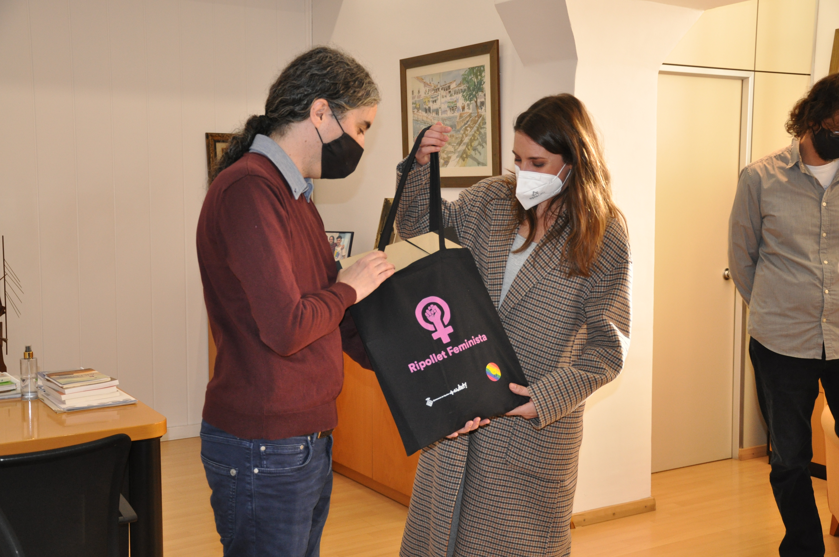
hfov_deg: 43.7
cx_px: 420
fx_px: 1047
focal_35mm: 45
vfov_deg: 29.8
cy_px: 278
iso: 800
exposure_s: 1/80
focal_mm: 30
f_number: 4.2
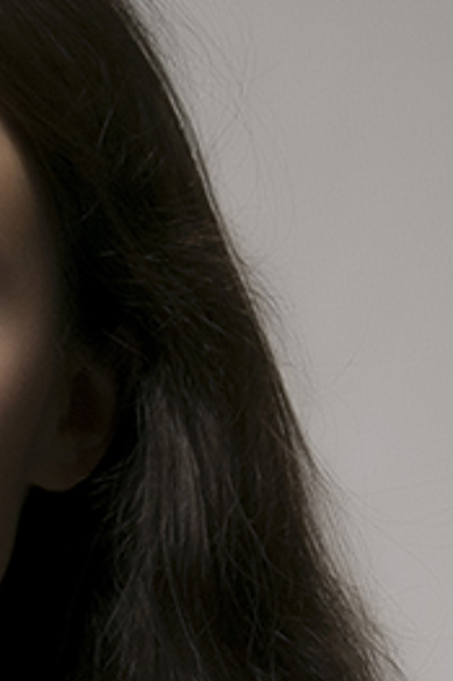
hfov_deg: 3.0
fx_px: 8618
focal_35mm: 456
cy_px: 1719
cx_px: -102
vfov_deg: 4.4
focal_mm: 50
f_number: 16
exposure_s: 1/100
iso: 100
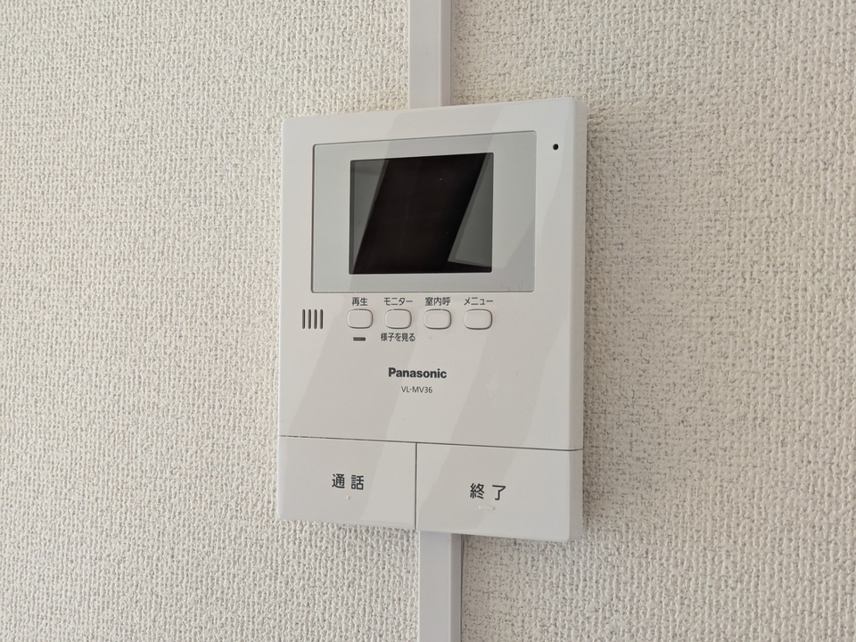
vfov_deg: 28.6
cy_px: 321
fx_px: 1261
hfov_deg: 37.5
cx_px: 428
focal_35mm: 51
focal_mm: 5.43
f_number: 1.89
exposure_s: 1/120
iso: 119
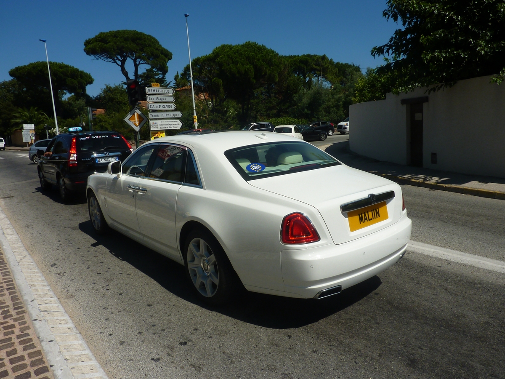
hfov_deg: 69.4
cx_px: 252
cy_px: 190
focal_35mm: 25
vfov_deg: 54.9
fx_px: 365
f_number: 5.6
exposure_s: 1/640
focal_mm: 4.1
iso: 80
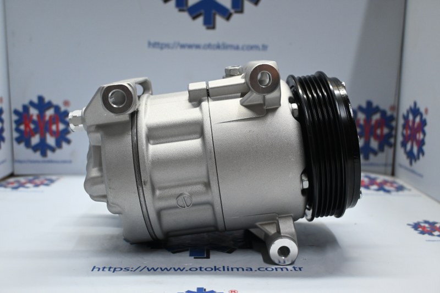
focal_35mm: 38
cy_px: 146
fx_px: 458
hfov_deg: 51.3
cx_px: 220
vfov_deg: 35.5
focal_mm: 25
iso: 1250
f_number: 4.2
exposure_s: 1/125
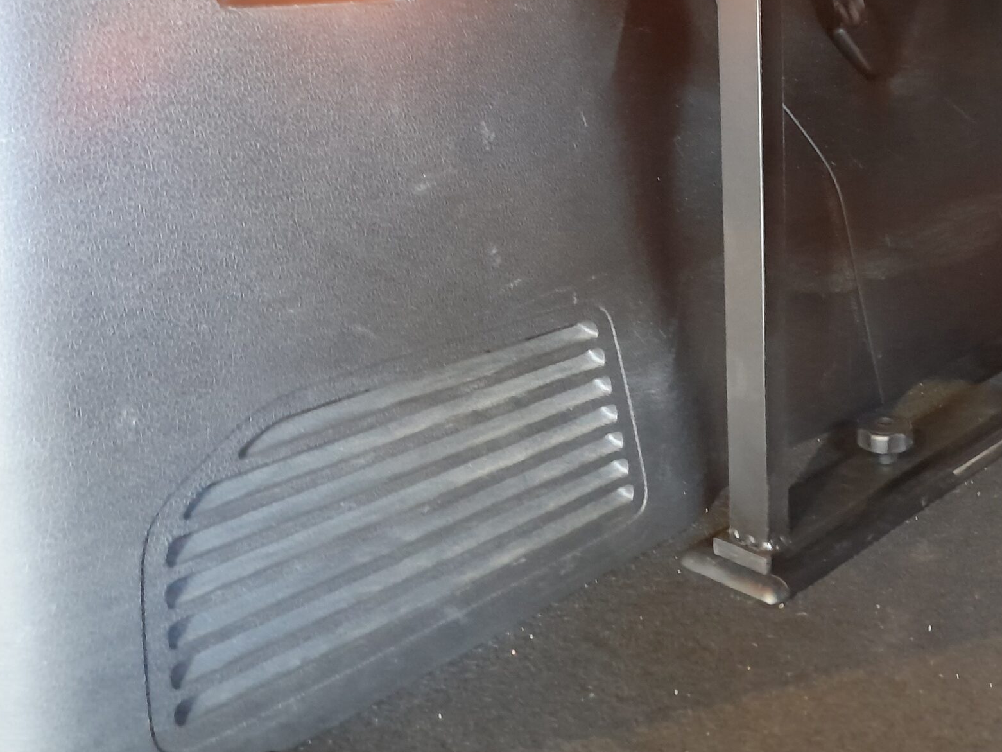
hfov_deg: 43.7
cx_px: 795
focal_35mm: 41
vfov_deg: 34.4
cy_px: 186
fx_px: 1187
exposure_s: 1/10
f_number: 2
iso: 1000
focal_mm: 4.6
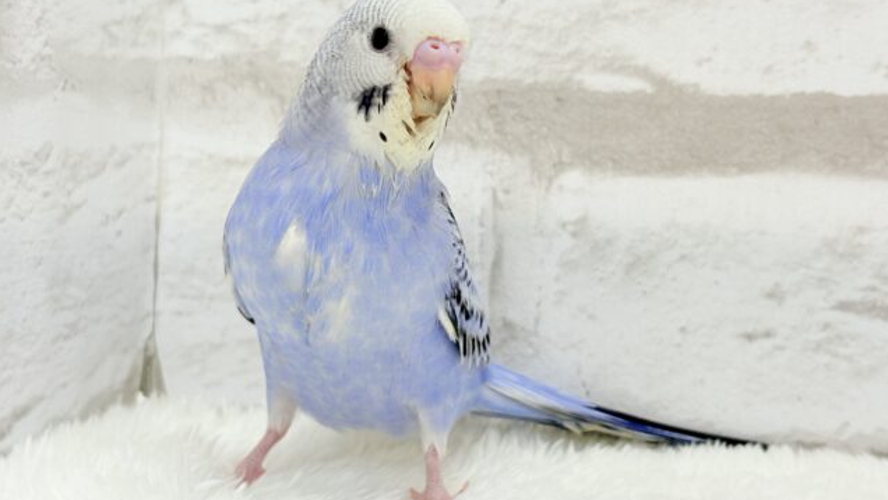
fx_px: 1342
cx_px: 445
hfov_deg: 36.6
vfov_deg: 21.0
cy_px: 186
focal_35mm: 57
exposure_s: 1/50
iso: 40
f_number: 1.6
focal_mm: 5.96
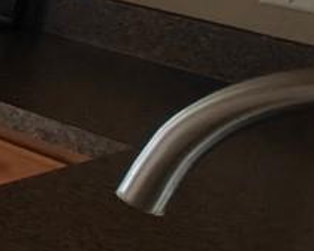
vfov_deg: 14.1
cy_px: -97
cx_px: -697
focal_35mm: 104
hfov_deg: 10.5
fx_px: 966
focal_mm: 2.62
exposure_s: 1/50
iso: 80
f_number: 2.2
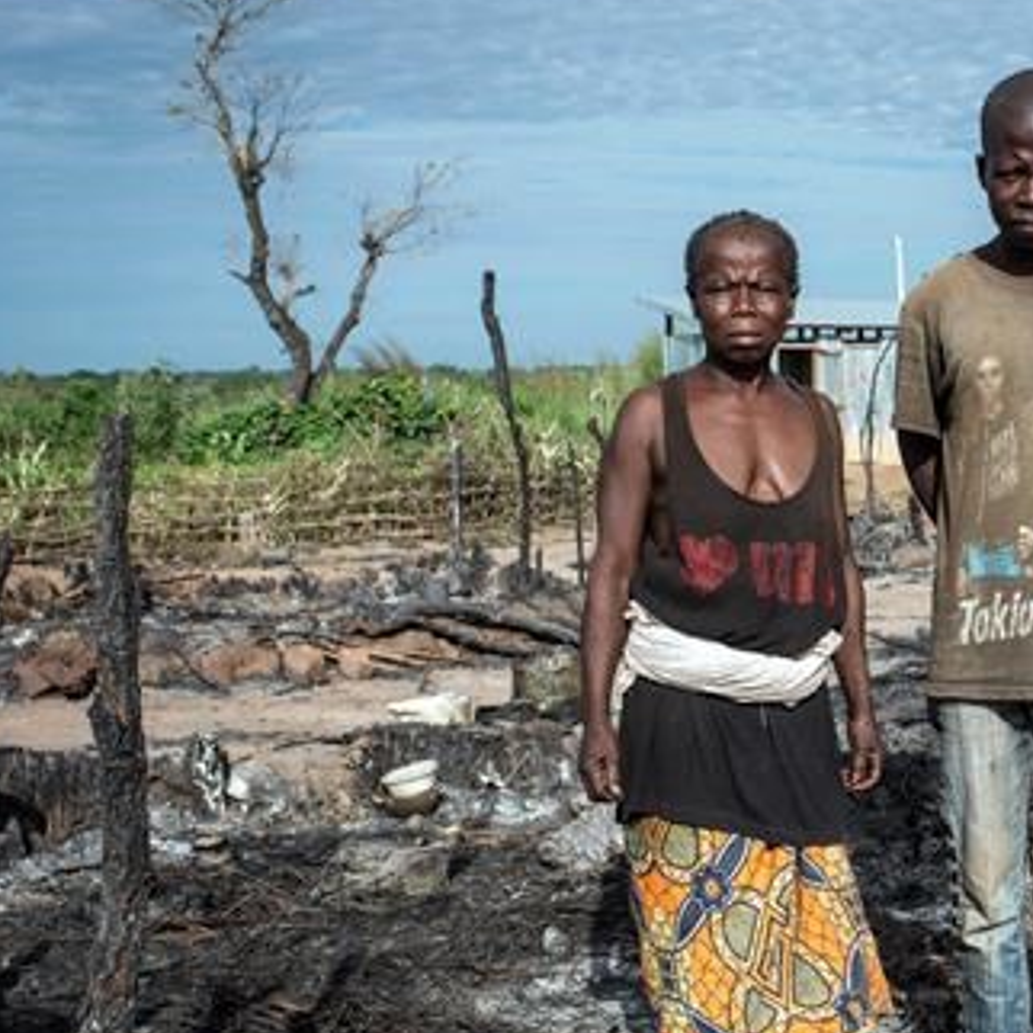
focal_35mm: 60
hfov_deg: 27.7
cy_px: 648
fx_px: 2026
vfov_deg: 28.5
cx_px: 901
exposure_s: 1/1250
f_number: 8
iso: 400
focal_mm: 35
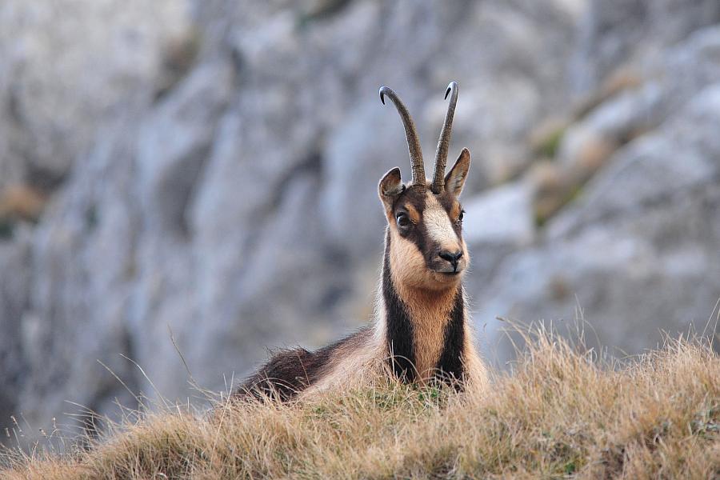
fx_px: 9999
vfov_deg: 2.7
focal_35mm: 500
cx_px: 360
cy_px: 240
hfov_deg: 4.1
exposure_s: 1/250
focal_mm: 500
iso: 1600
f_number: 8
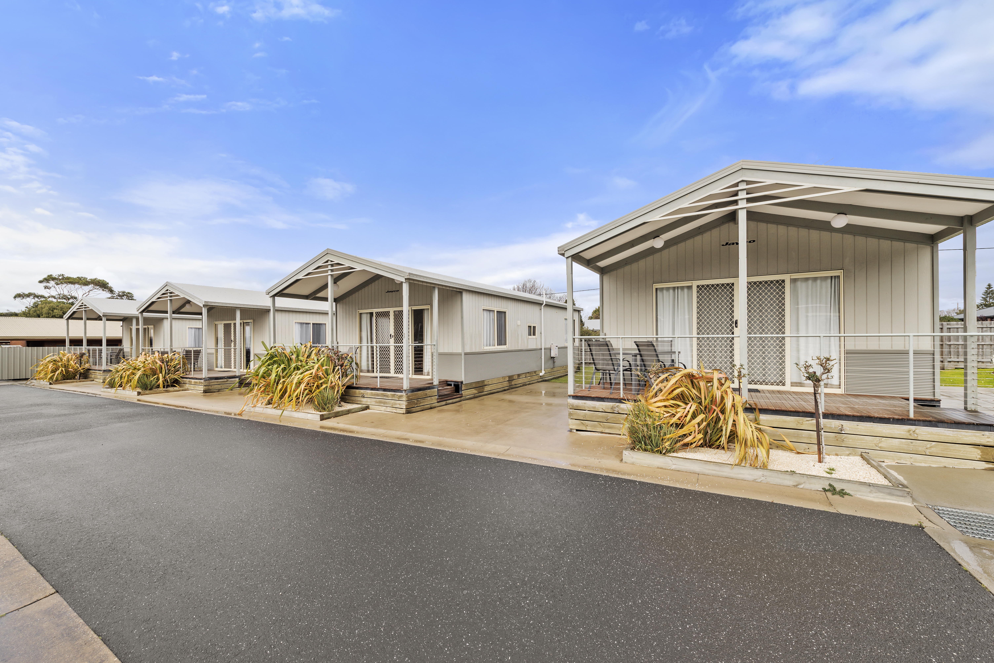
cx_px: 497
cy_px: 332
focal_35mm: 14
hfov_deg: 104.2
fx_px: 387
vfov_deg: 81.3
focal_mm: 14
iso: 250
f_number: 8
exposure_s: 1/200
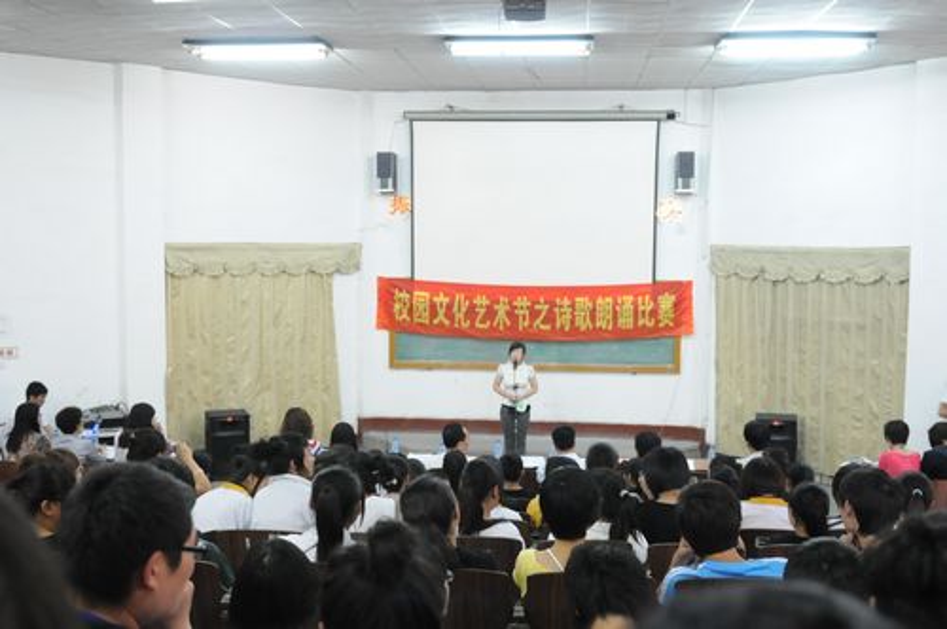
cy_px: 314
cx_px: 474
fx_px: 946
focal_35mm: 36
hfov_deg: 53.2
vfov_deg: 36.8
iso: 1600
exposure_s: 1/30
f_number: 2.8
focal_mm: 24
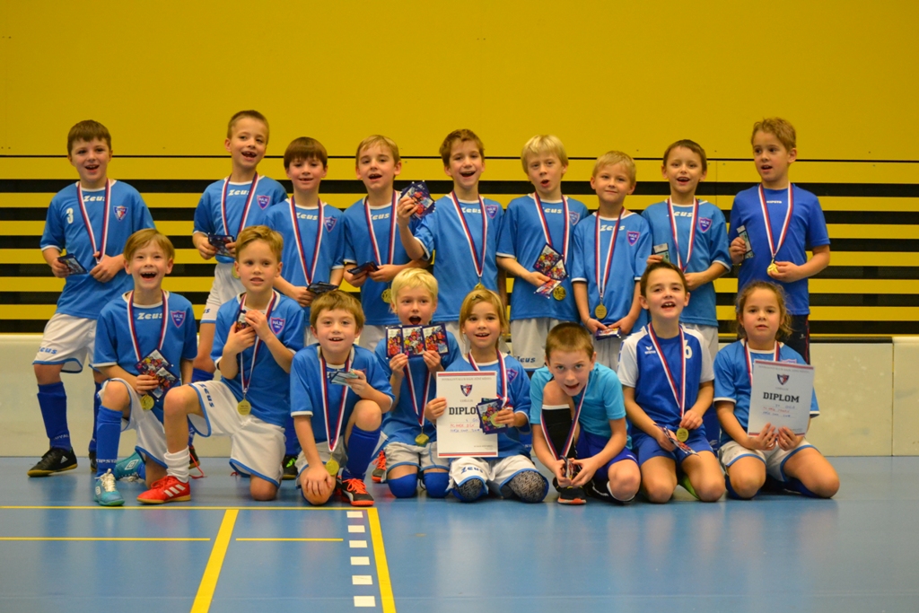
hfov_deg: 24.6
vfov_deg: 16.6
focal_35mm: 82
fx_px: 2106
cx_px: 460
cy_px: 306
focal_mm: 55
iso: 3200
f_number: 4
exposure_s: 1/200
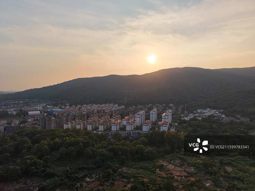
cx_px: 128
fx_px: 177
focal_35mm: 24
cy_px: 96
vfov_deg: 56.8
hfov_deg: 71.6
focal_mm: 8.67
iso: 310
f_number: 1.8
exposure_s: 1/8000
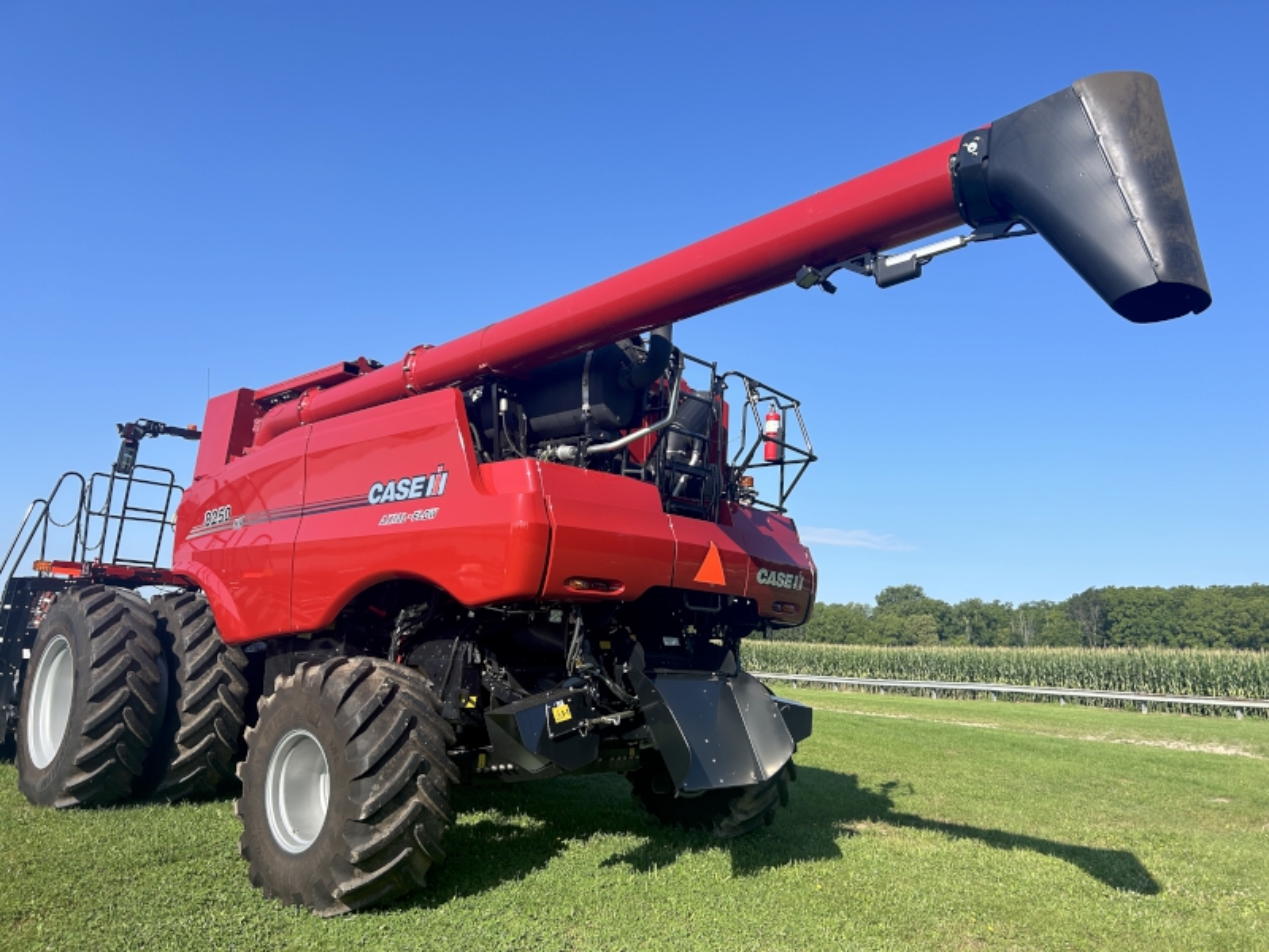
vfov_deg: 53.1
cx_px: 634
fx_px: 953
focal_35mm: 26
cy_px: 476
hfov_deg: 67.3
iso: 50
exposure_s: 1/2994
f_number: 1.5
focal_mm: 5.7
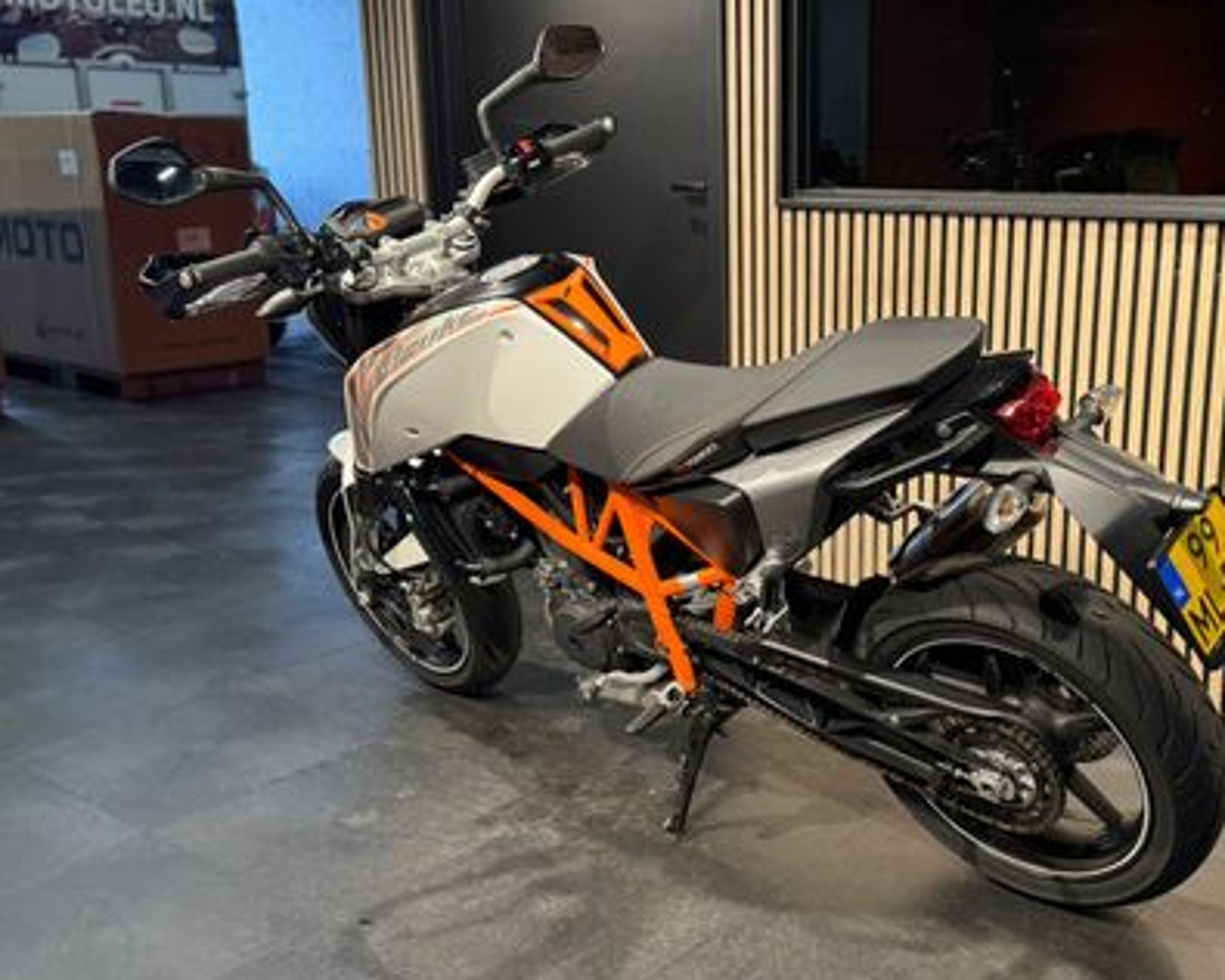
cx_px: 840
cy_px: 496
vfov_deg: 39.2
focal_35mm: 38
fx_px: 1378
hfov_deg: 47.0
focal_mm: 6.76
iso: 200
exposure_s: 1/50
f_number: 1.78
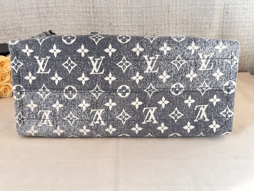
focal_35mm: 48
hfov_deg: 39.7
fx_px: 352
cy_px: 96
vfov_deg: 30.3
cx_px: 127
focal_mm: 6.76
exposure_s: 1/100
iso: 100
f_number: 1.78
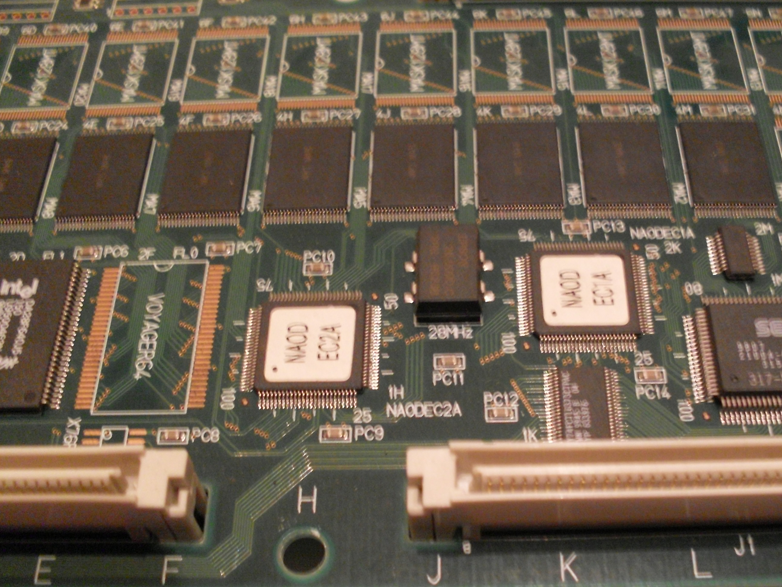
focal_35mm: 45
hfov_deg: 41.9
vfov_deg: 32.1
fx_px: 1017
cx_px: 459
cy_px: 347
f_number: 2.8
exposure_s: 1/8
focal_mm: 6.3
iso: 400
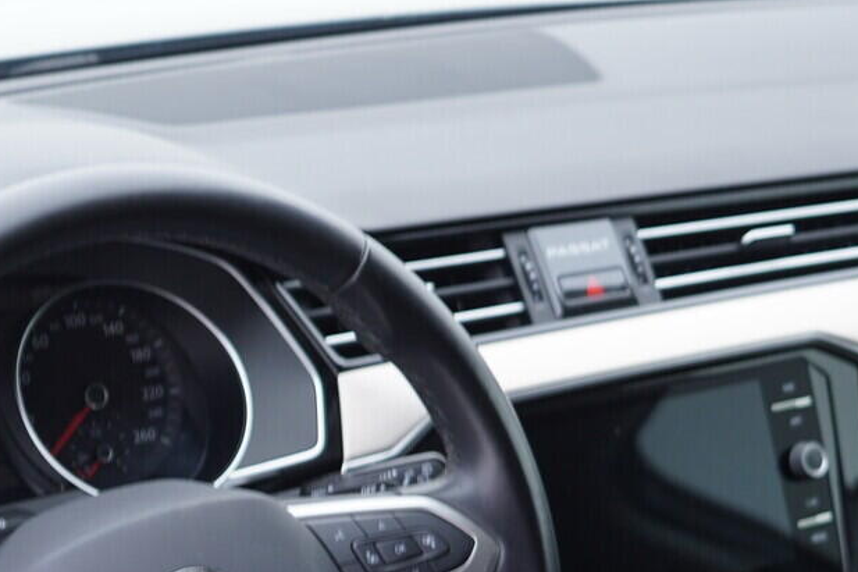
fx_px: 2001
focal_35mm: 84
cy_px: 653
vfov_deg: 15.7
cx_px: 184
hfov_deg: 23.9
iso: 160
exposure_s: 1/40
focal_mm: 24
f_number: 2.8
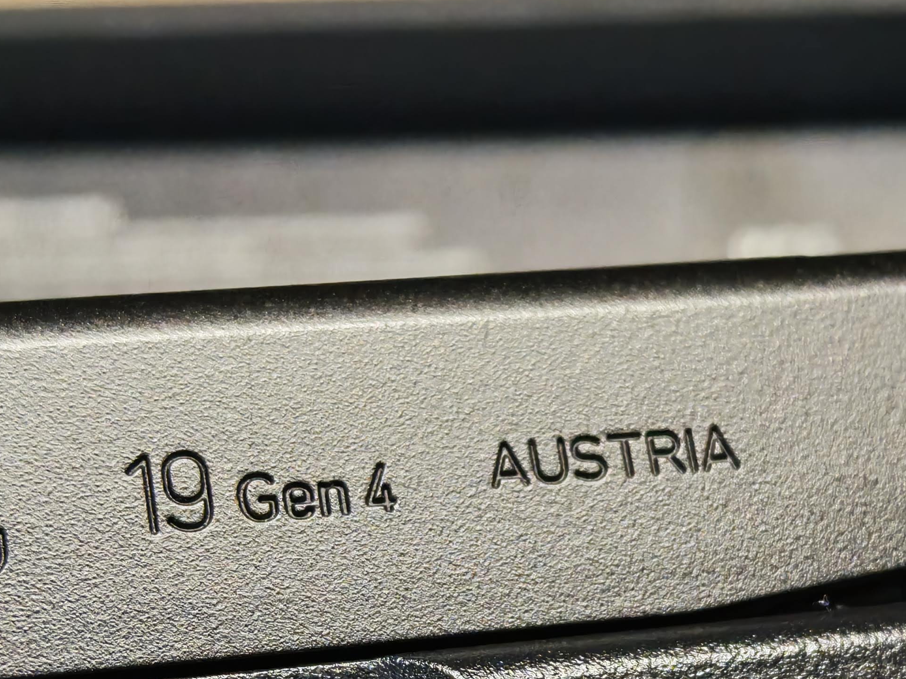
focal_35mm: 102
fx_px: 2670
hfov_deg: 19.2
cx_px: 554
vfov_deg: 14.5
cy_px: 496
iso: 160
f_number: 2
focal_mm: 6.83
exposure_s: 1/100
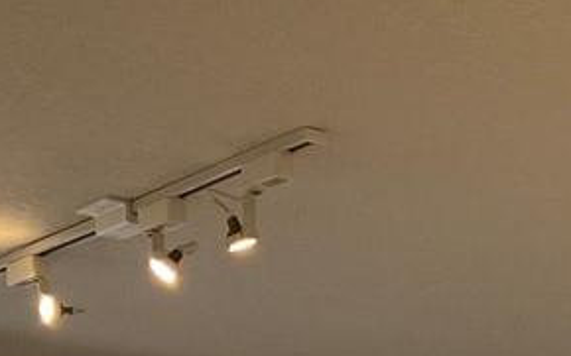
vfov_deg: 7.8
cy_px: 960
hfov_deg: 13.5
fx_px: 2364
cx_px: 593
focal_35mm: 152
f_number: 1.8
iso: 80
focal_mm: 4.25
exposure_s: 1/120
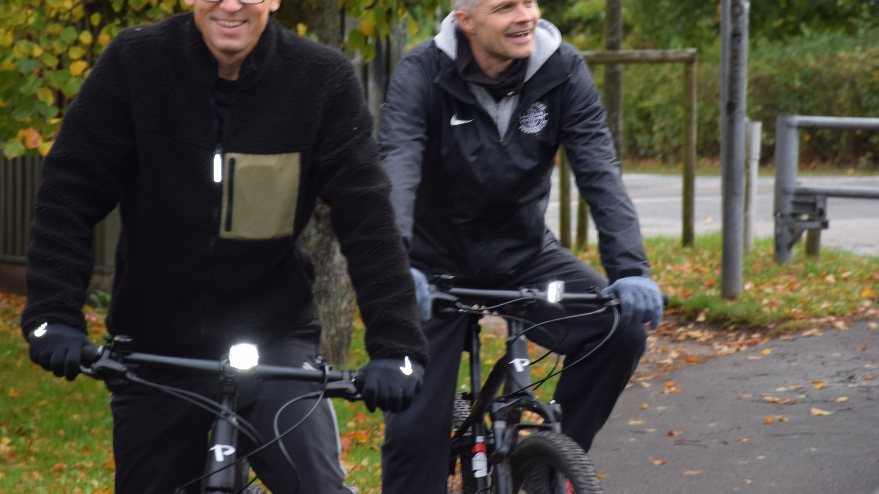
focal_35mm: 198
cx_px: 372
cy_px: 147
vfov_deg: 6.1
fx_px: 4606
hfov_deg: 10.9
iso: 320
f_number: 5.6
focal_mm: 105
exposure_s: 1/125
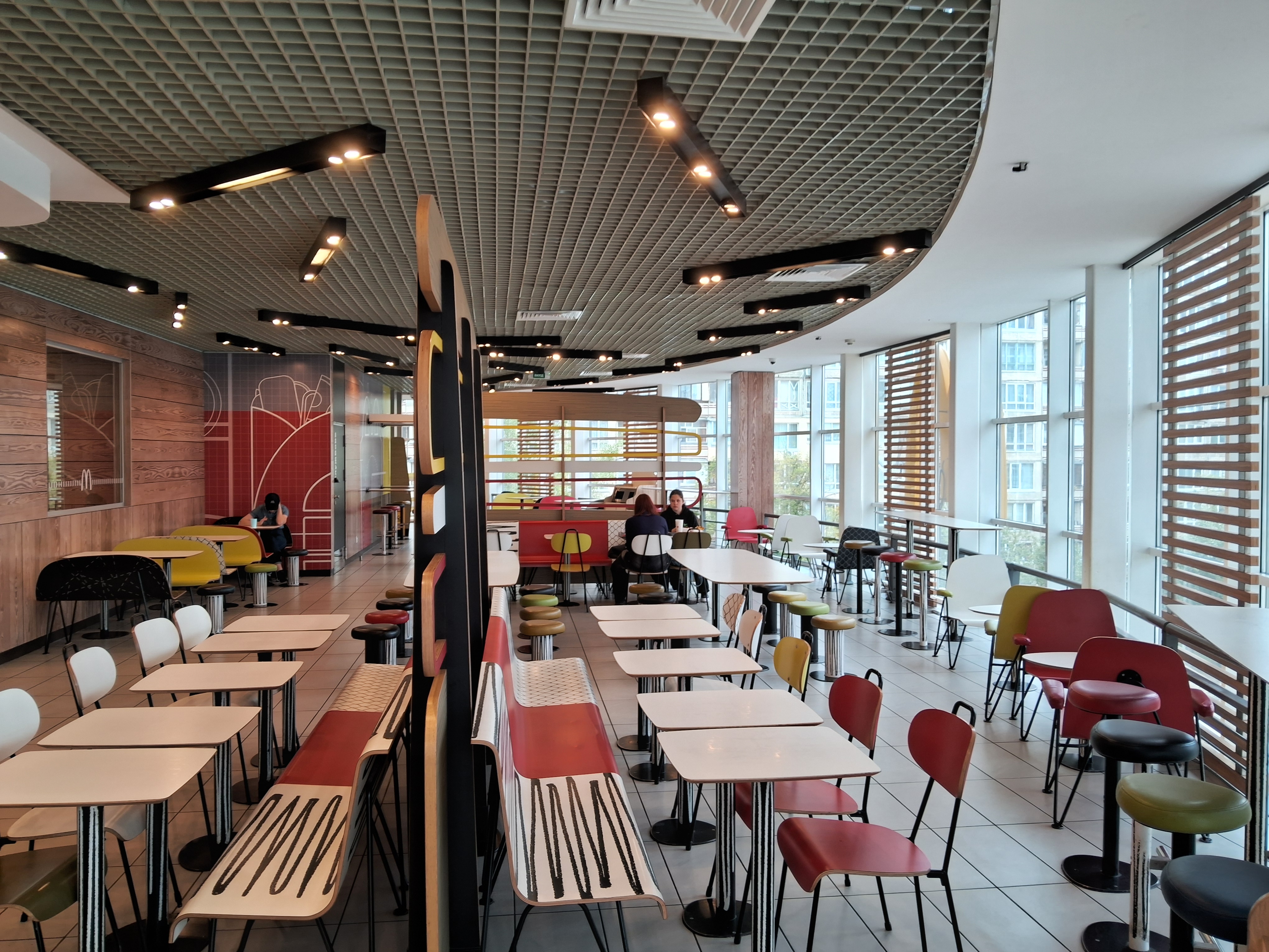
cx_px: 634
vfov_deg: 53.1
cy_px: 476
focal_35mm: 26
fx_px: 953
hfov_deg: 67.3
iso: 40
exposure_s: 1/40
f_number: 1.8
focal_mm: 3.98
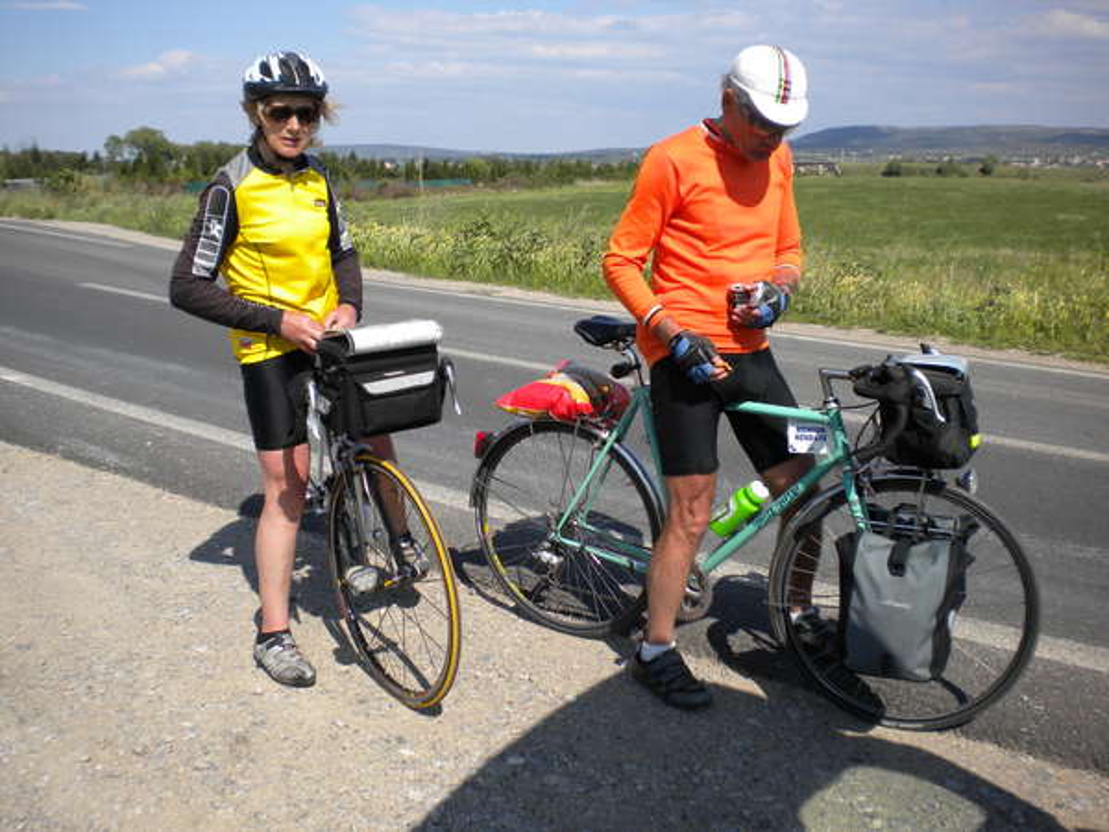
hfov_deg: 52.6
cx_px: 554
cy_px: 416
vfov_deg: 40.7
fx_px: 1121
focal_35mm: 35
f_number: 4.6
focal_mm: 6.3
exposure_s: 1/710
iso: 80
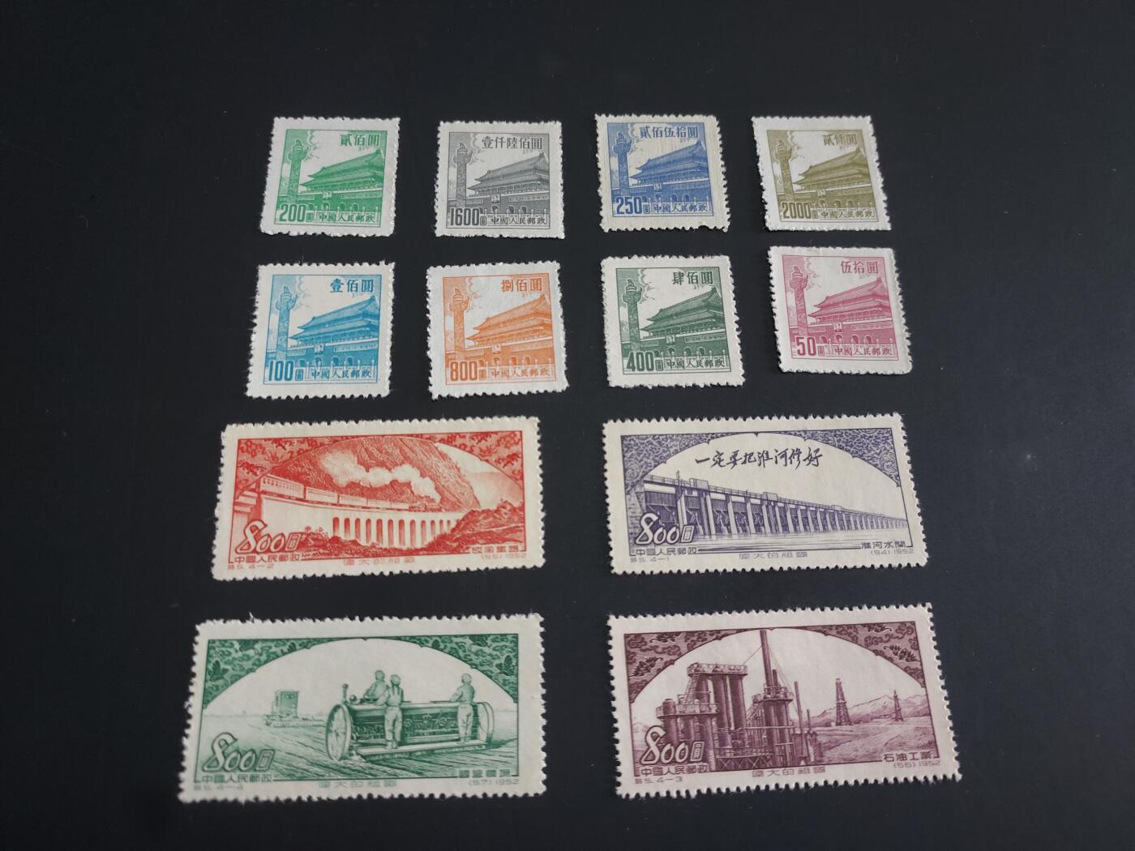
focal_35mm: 24
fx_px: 787
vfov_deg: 56.8
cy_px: 426
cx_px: 568
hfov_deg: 71.6
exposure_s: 1/50
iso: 100
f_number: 1.8
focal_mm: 4.6
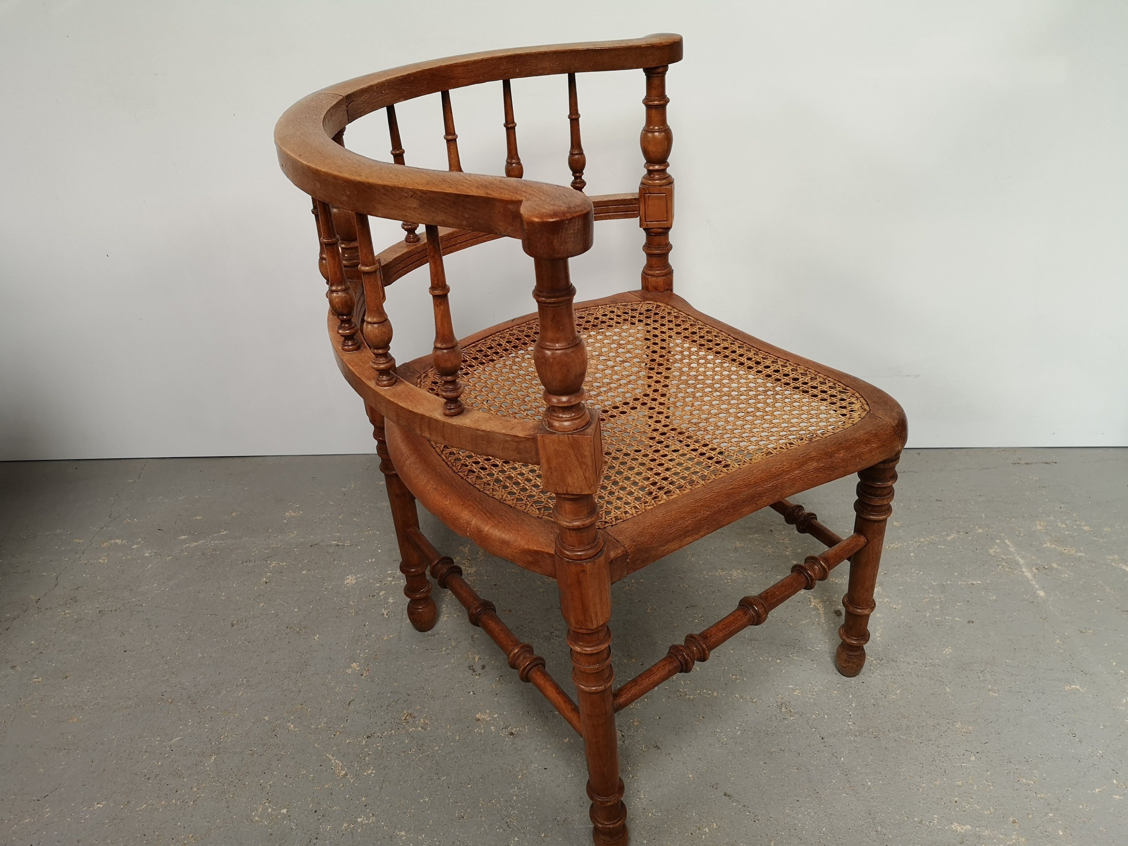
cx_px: 564
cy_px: 423
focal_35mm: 27
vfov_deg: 51.4
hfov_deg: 65.3
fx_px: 880
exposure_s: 1/100
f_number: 1.8
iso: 64
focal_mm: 5.58
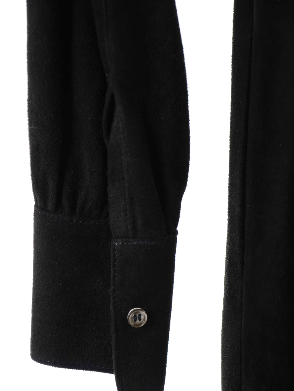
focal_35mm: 172
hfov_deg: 8.7
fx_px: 1943
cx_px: 147
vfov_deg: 11.5
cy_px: 217
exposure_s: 1/160
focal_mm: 105
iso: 200
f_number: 7.1
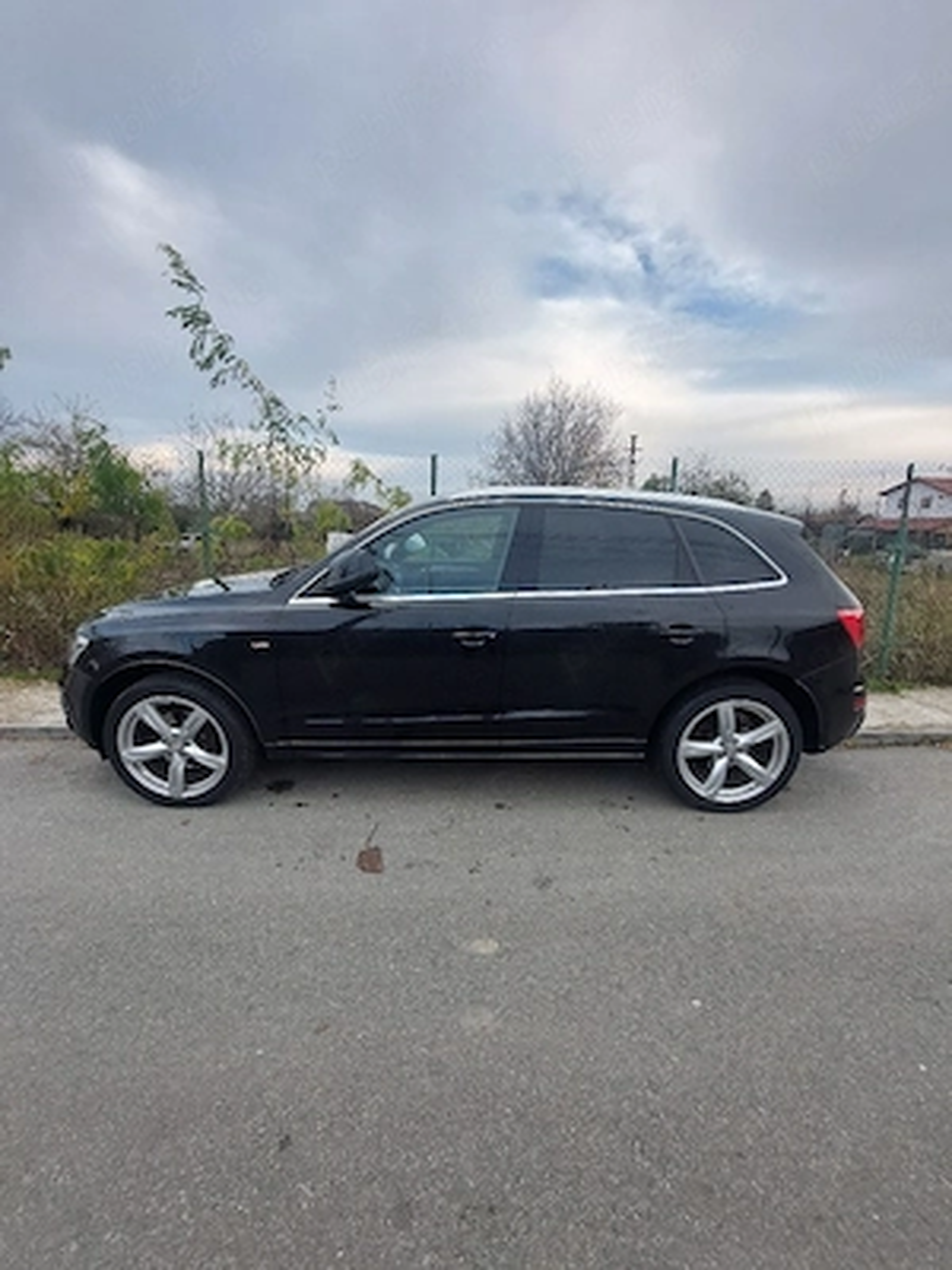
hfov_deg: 89.9
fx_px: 477
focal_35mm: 13
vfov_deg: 106.2
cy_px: 635
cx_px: 476
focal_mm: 1.74
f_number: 2.2
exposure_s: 1/417
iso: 50
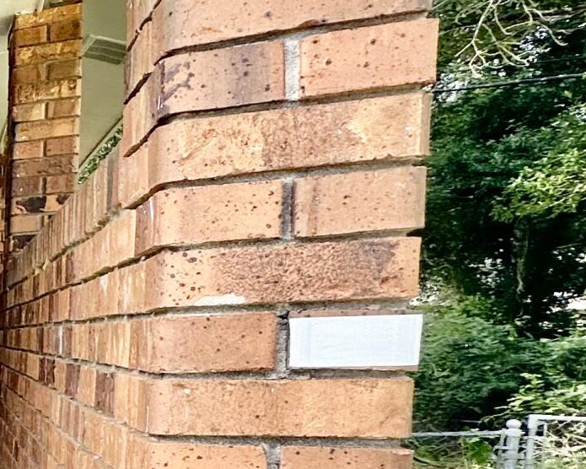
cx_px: -671
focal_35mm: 59
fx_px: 1023
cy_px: 427
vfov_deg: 25.0
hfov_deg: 17.6
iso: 40
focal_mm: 2.22
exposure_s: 1/210
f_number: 2.2
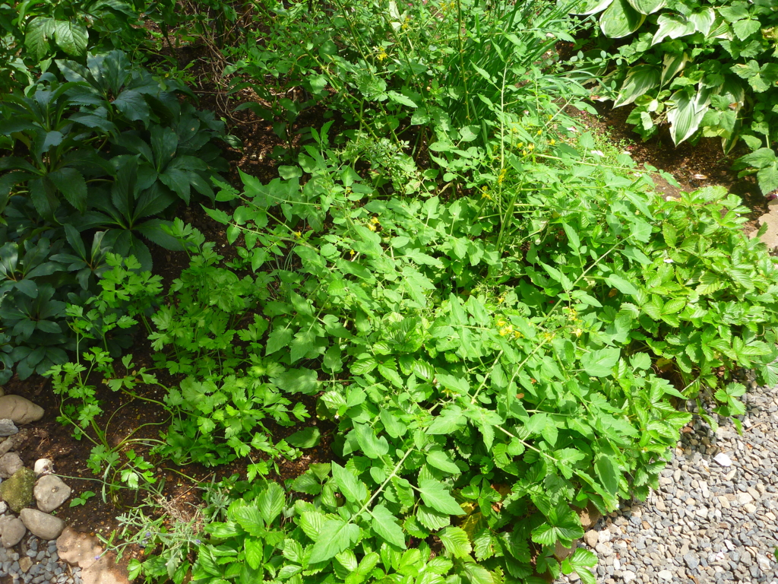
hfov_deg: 63.4
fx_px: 629
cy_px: 292
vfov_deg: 49.7
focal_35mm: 28
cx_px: 389
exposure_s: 1/160
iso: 80
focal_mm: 4.9
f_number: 3.3
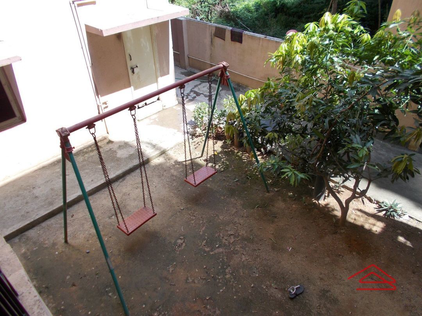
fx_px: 317
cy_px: 158
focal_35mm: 26
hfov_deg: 67.3
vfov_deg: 53.1
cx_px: 211
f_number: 3.2
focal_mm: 4.6
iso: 80
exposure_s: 1/200
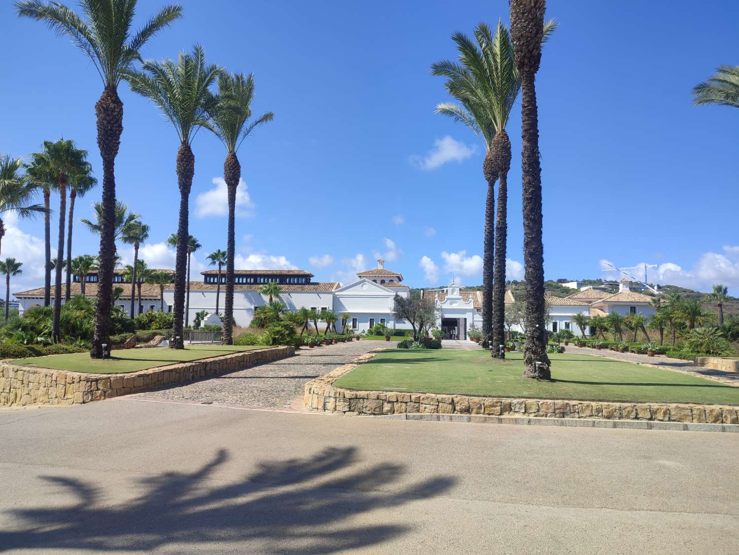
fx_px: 512
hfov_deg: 71.6
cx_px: 370
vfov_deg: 56.8
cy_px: 278
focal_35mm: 24
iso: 50
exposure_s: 1/561
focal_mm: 5.89
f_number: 1.89
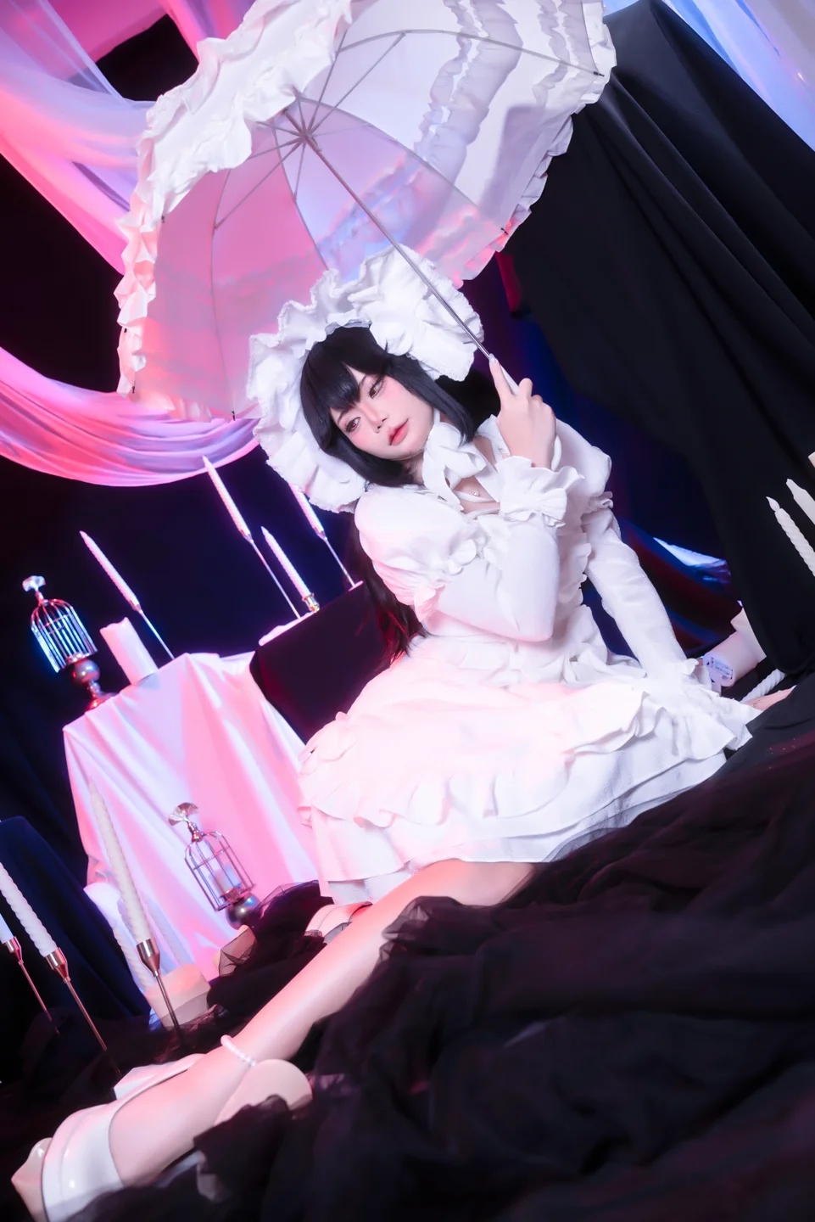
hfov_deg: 46.4
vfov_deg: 65.5
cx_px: 408
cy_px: 611
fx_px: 950
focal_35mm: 28
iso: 100
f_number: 4
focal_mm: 28
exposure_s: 1/200
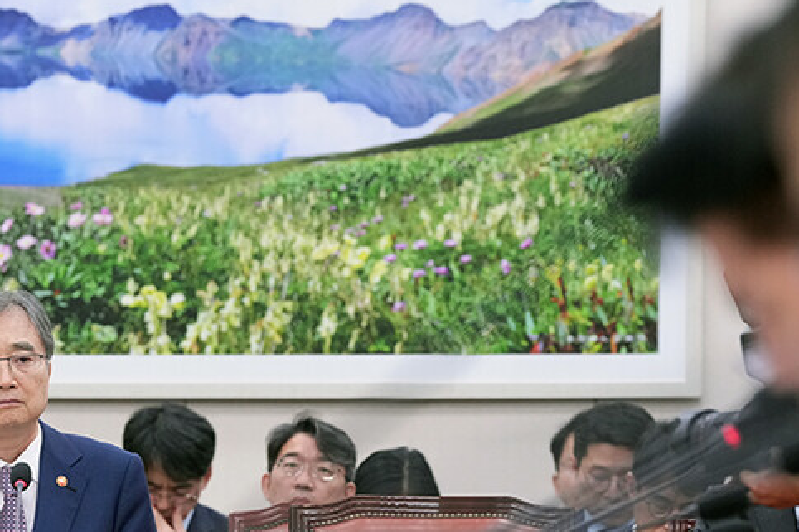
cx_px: 171
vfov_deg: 4.7
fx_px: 6412
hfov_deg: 7.1
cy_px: 507
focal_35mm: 289
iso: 3200
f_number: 4.5
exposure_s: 1/200
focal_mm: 145
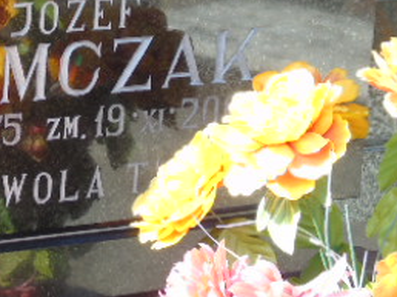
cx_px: 109
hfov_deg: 7.4
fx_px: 3071
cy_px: 28
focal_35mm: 268
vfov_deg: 5.5
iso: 80
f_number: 4.4
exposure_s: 1/60
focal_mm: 19
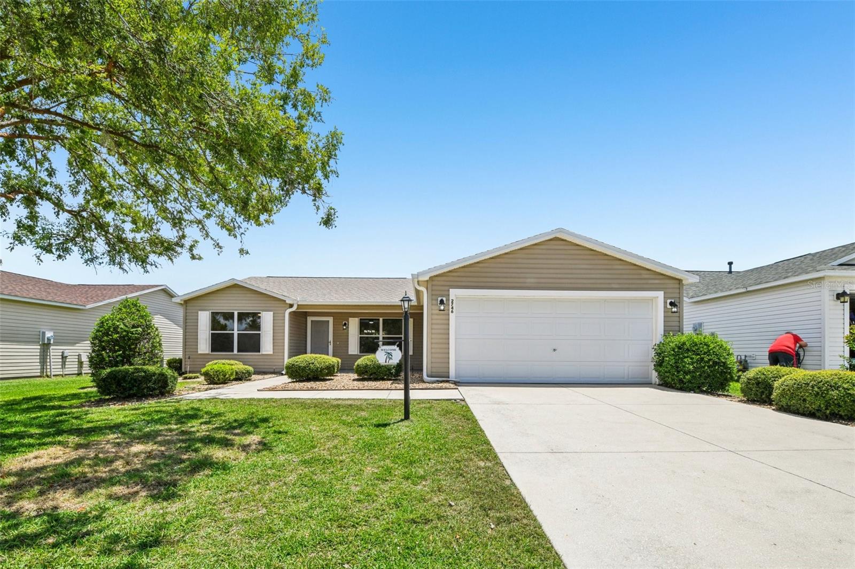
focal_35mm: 16
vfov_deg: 73.7
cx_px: 428
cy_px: 284
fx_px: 380
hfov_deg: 96.7
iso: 400
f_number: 8
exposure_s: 1/1600
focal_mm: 16
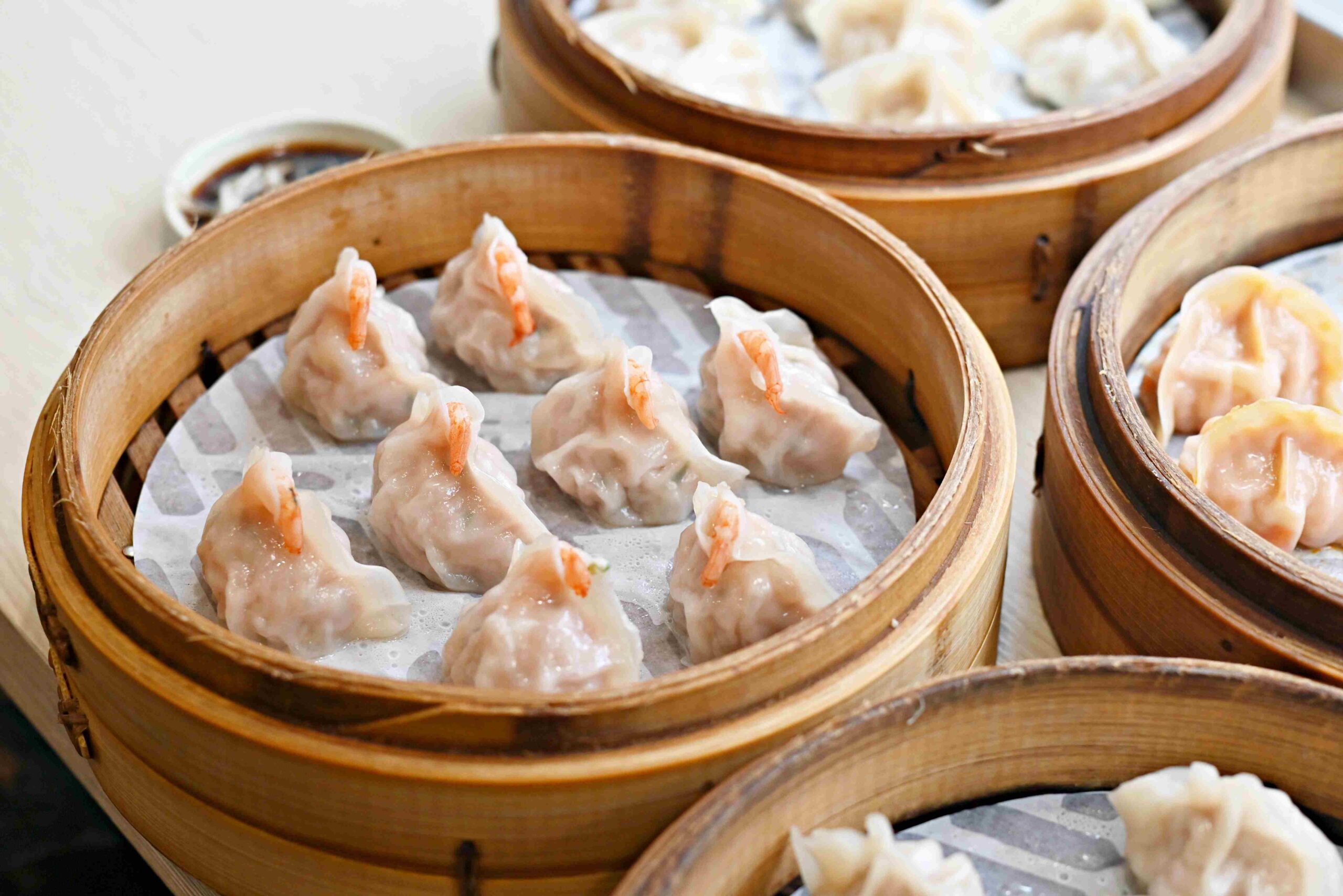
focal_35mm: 75
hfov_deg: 27.0
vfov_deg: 18.2
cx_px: 672
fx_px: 2798
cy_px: 448
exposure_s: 1/320
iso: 400
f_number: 3.2
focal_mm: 50
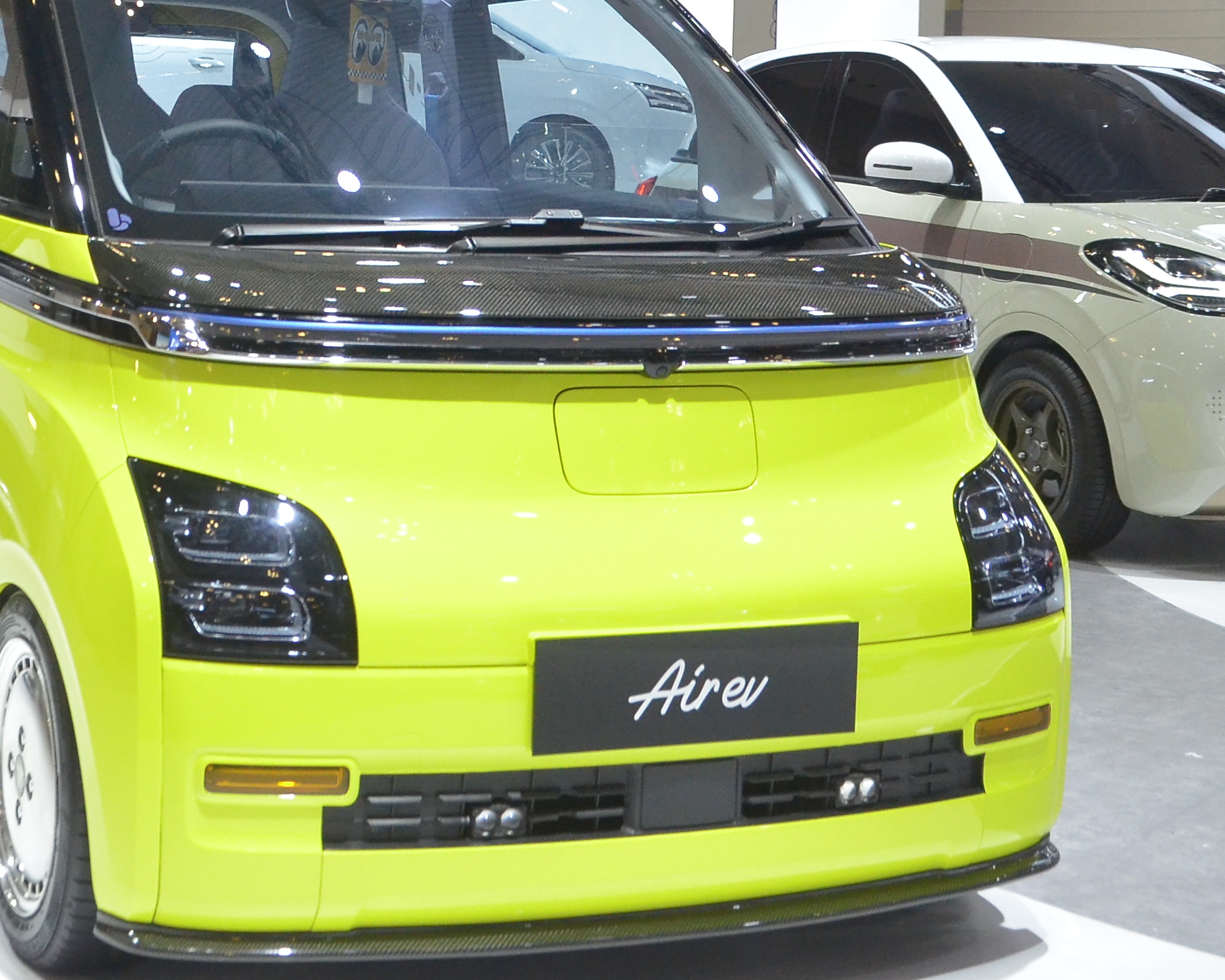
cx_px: 199
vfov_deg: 23.6
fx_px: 2284
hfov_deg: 29.2
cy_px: 116
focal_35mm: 63
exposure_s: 1/640
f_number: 5.6
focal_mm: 18
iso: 2000
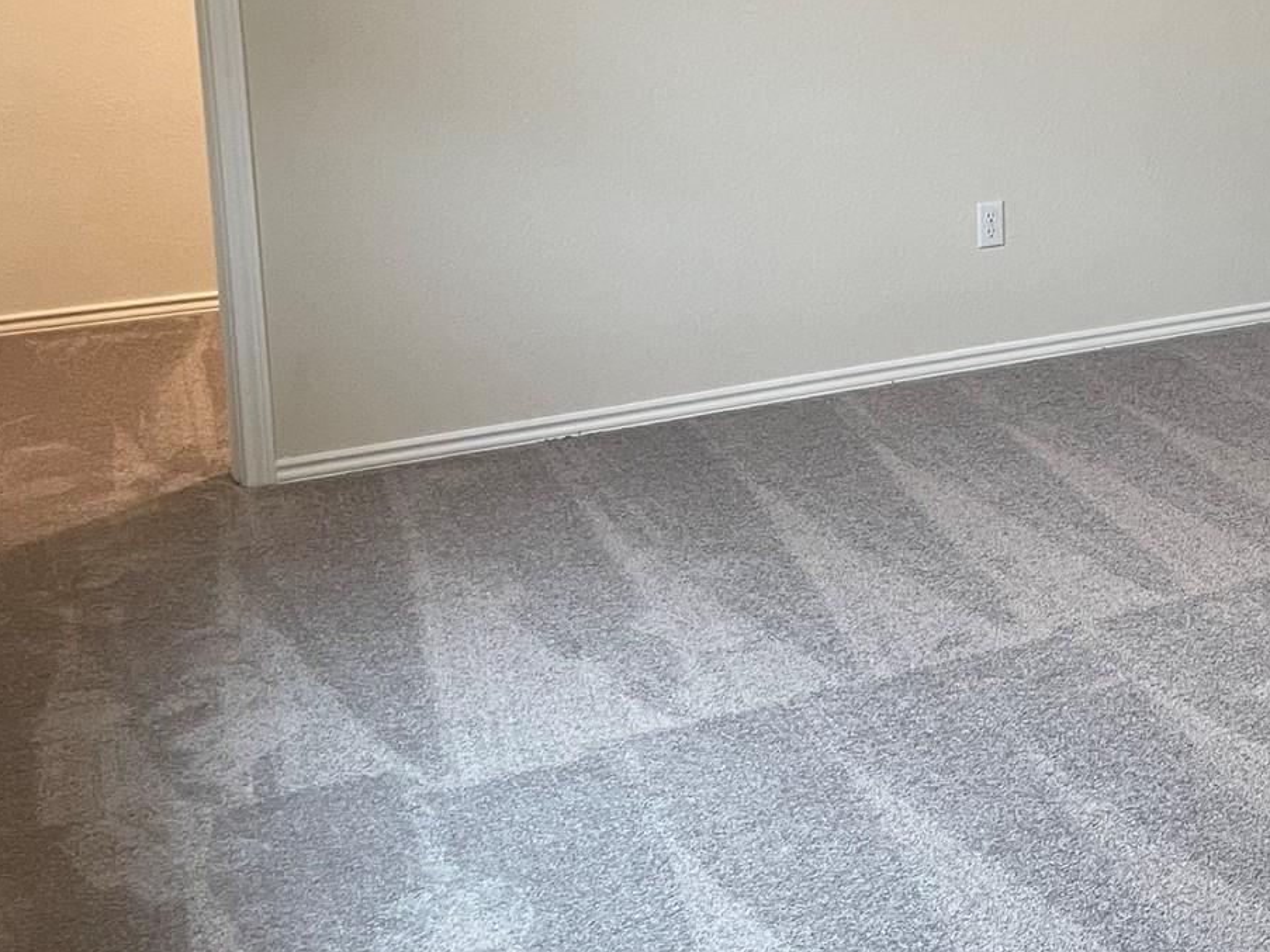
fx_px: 2164
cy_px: 111
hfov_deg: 30.4
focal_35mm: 59
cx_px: 1274
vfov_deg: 24.2
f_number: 1.6
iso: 160
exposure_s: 1/60
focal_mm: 5.1
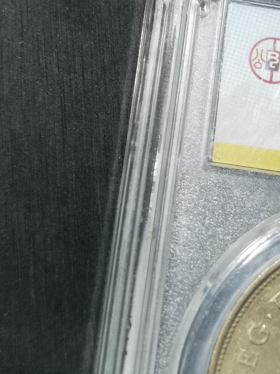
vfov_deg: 19.6
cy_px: 70
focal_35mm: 99
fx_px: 1068
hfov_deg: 14.8
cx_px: 244
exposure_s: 1/100
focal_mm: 6.67
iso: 200
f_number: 1.9
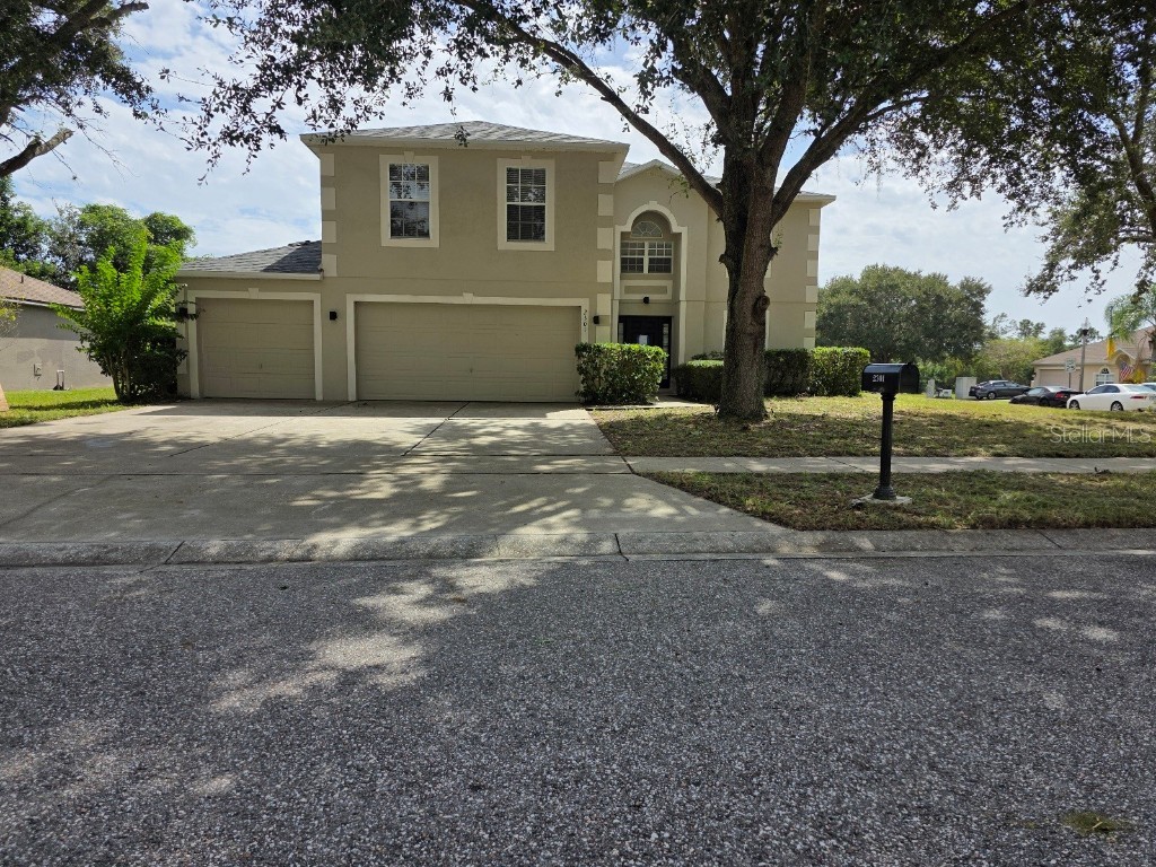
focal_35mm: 23
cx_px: 578
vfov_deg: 58.9
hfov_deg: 73.9
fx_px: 768
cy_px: 434
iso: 80
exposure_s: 1/10000
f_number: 1.7
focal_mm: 6.3
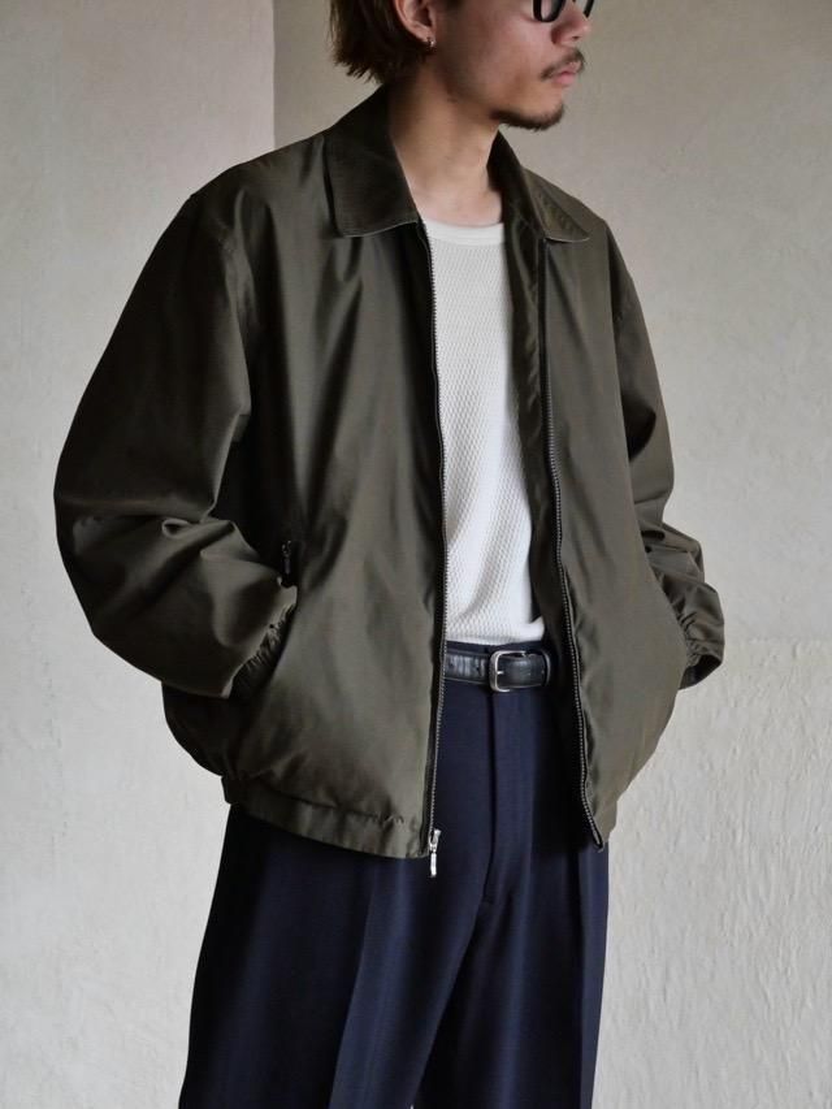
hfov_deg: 15.4
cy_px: 554
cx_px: 416
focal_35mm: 96
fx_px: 3076
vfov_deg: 20.4
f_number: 3.9
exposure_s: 1/125
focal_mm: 48
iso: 2500
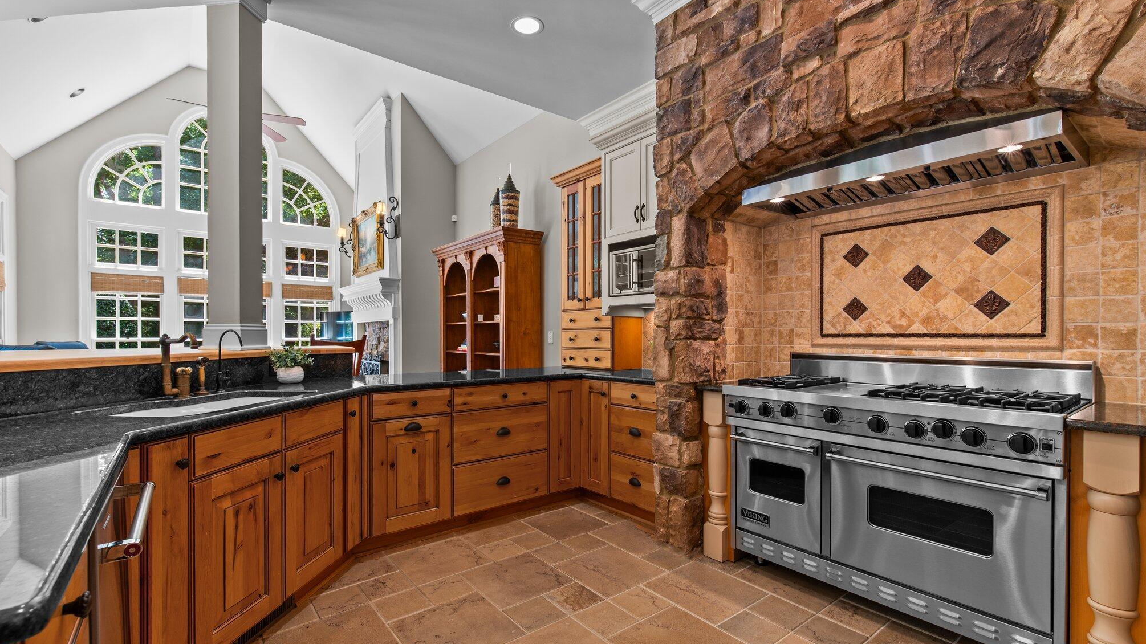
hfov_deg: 99.4
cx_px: 571
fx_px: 486
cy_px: 335
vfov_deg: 67.0
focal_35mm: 16
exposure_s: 1/6
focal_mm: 15
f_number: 7.1
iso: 400
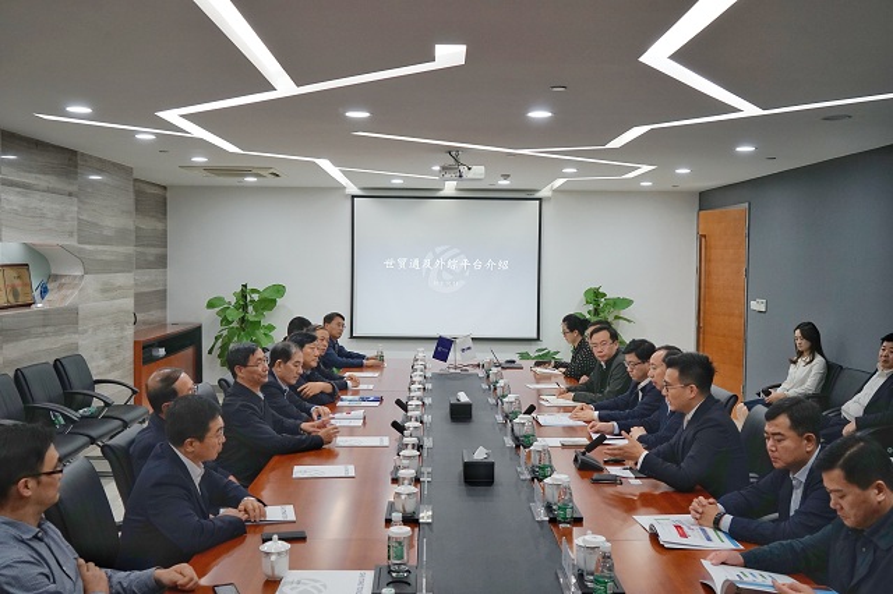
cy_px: 297
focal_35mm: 34
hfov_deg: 55.8
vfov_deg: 38.8
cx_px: 446
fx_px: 843
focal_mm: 34
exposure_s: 1/60
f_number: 6.3
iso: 800
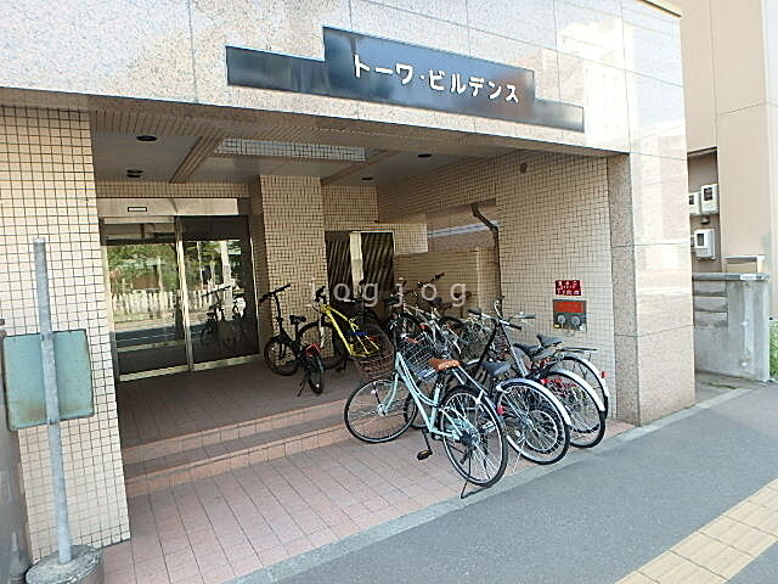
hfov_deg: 79.0
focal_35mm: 21
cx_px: 389
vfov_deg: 63.4
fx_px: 472
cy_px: 292
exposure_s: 1/80
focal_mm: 3.7
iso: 125
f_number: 3.5
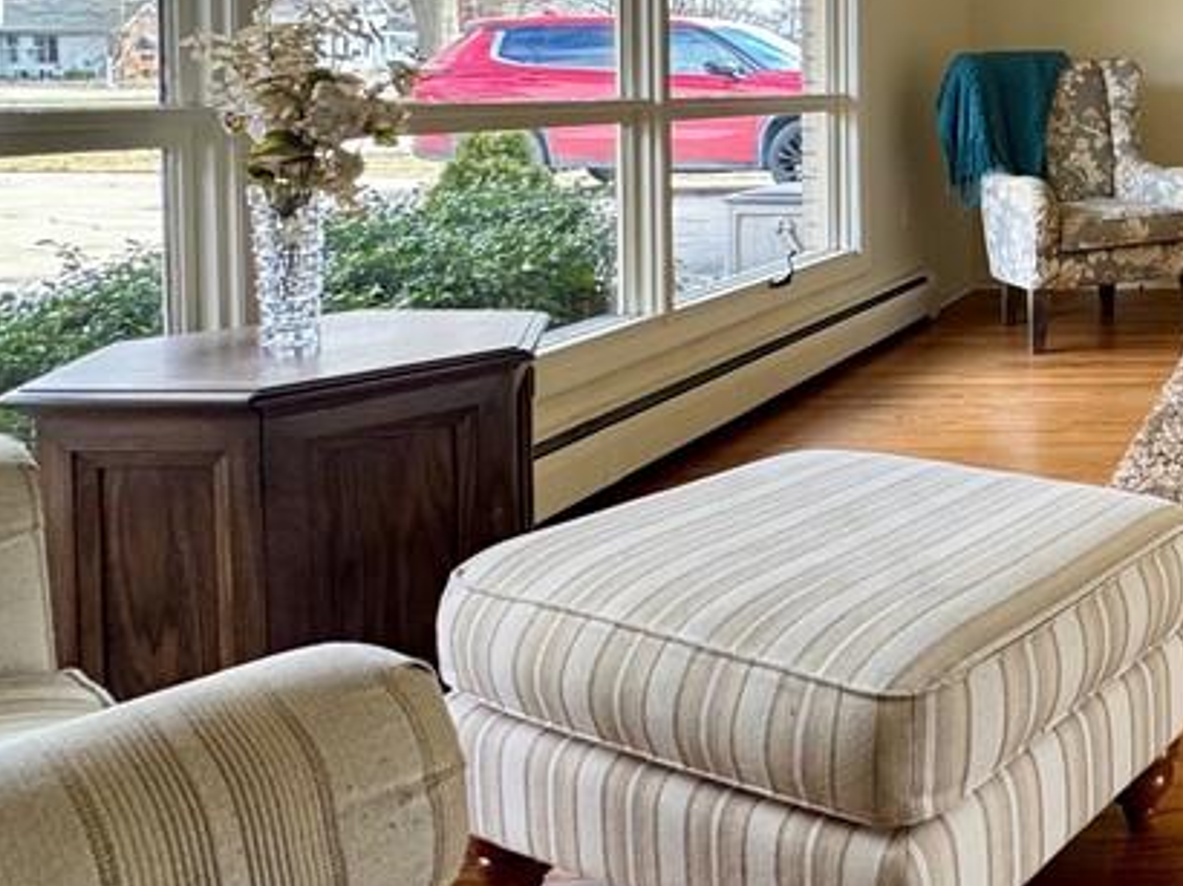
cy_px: 115
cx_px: 1379
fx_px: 1195
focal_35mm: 35
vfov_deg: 38.3
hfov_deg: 39.8
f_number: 2.2
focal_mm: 2.22
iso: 100
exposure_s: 1/99
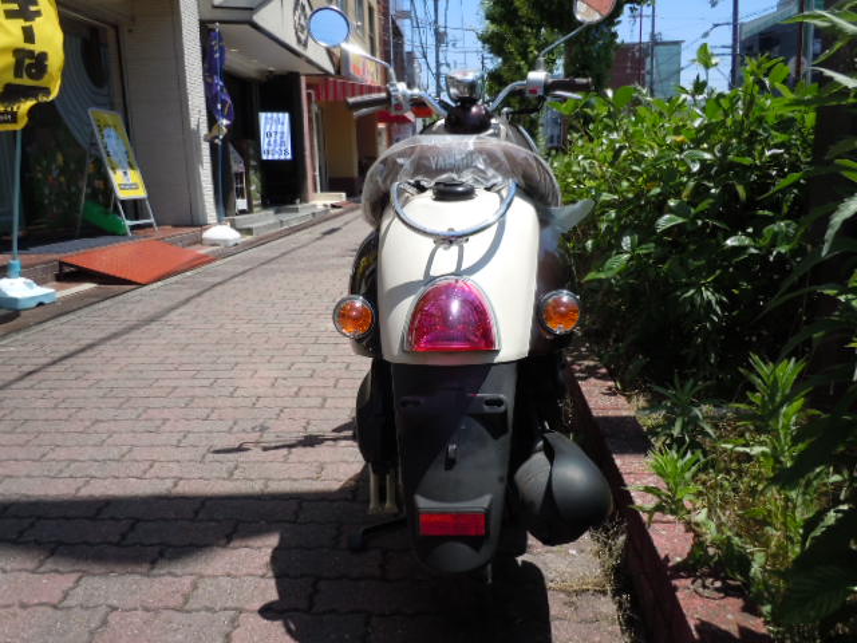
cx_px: 428
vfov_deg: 49.7
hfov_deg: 63.4
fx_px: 693
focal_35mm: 28
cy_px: 322
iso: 100
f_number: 3.7
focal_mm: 5
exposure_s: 1/640
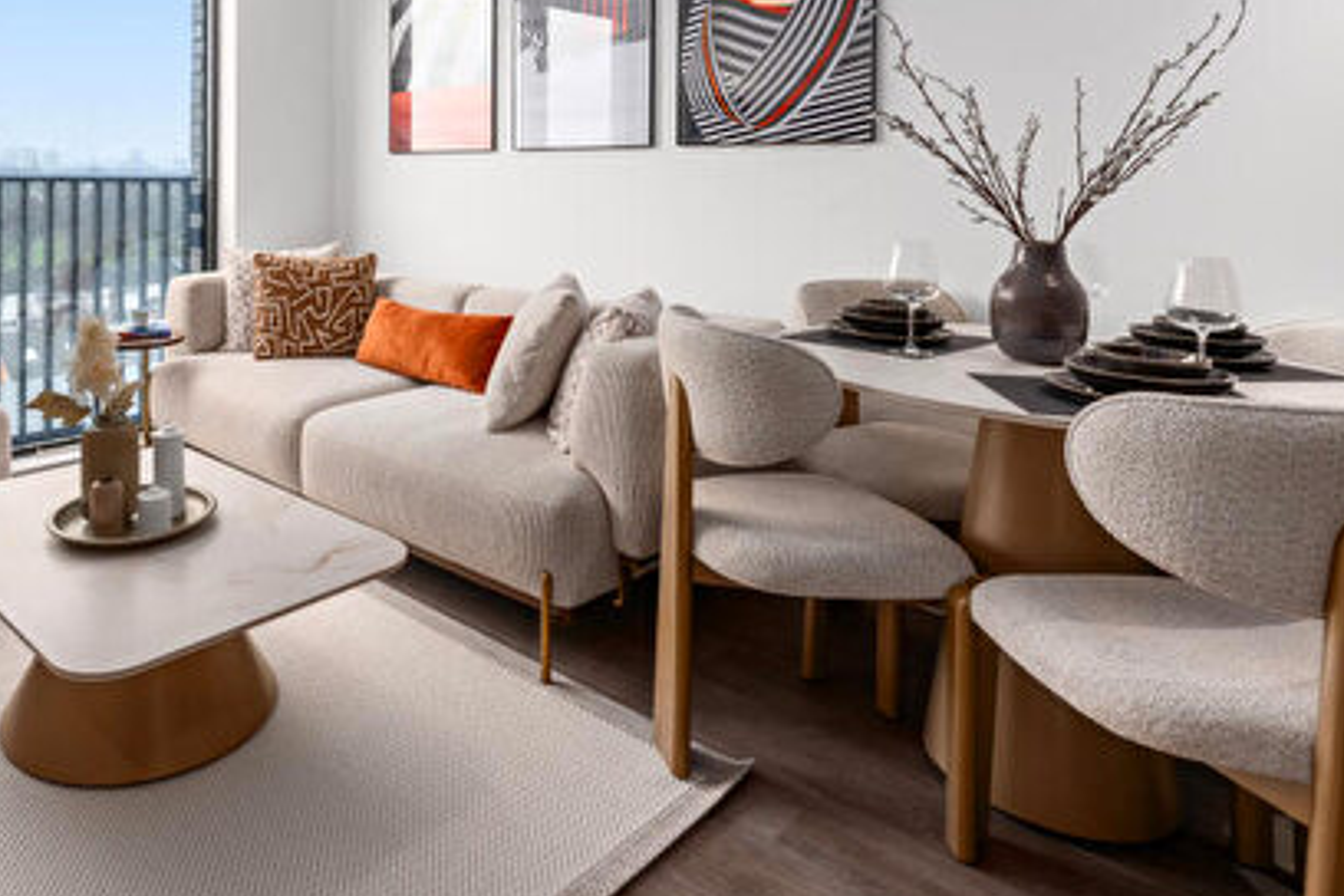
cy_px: 183
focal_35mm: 24
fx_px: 896
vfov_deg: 50.1
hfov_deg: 71.2
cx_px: 432
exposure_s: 1/8
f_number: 9
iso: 400
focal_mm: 14
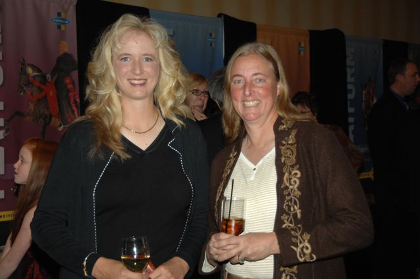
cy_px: 140
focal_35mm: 66
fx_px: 769
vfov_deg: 20.6
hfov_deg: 30.5
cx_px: 210
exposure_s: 1/125
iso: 400
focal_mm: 44
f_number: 4.5
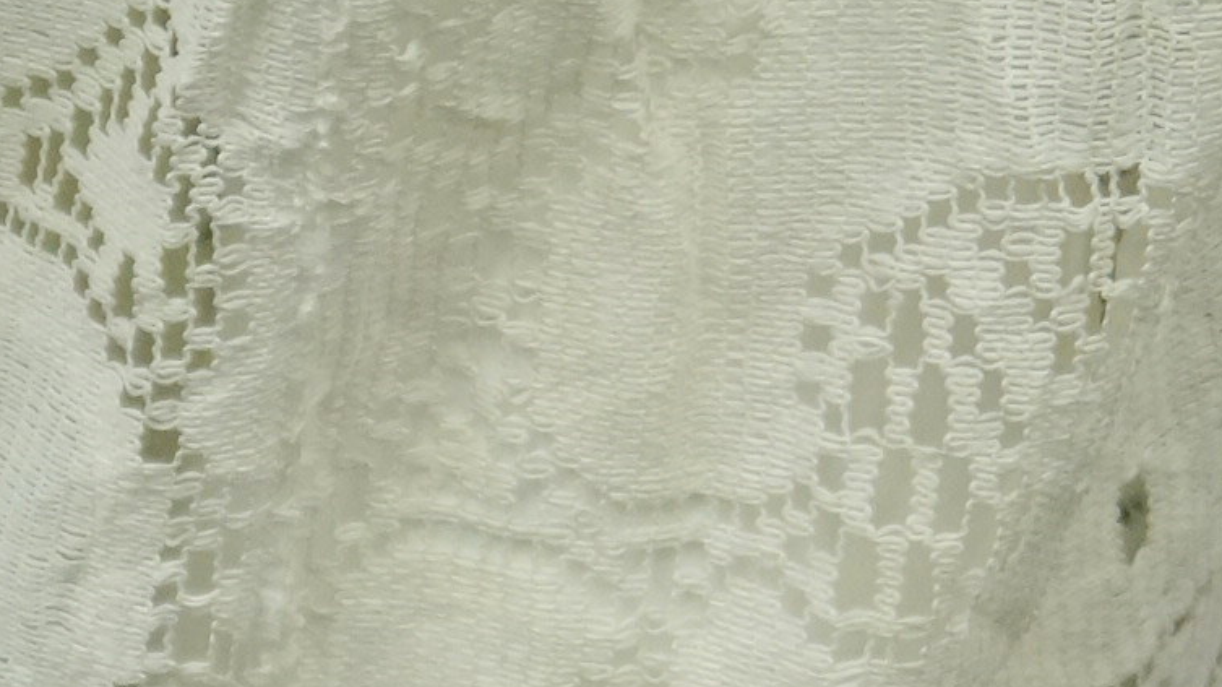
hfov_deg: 7.7
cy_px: 11
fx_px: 9093
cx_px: 49
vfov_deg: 4.3
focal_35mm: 281
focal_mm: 55
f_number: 5.6
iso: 1250
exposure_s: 1/100
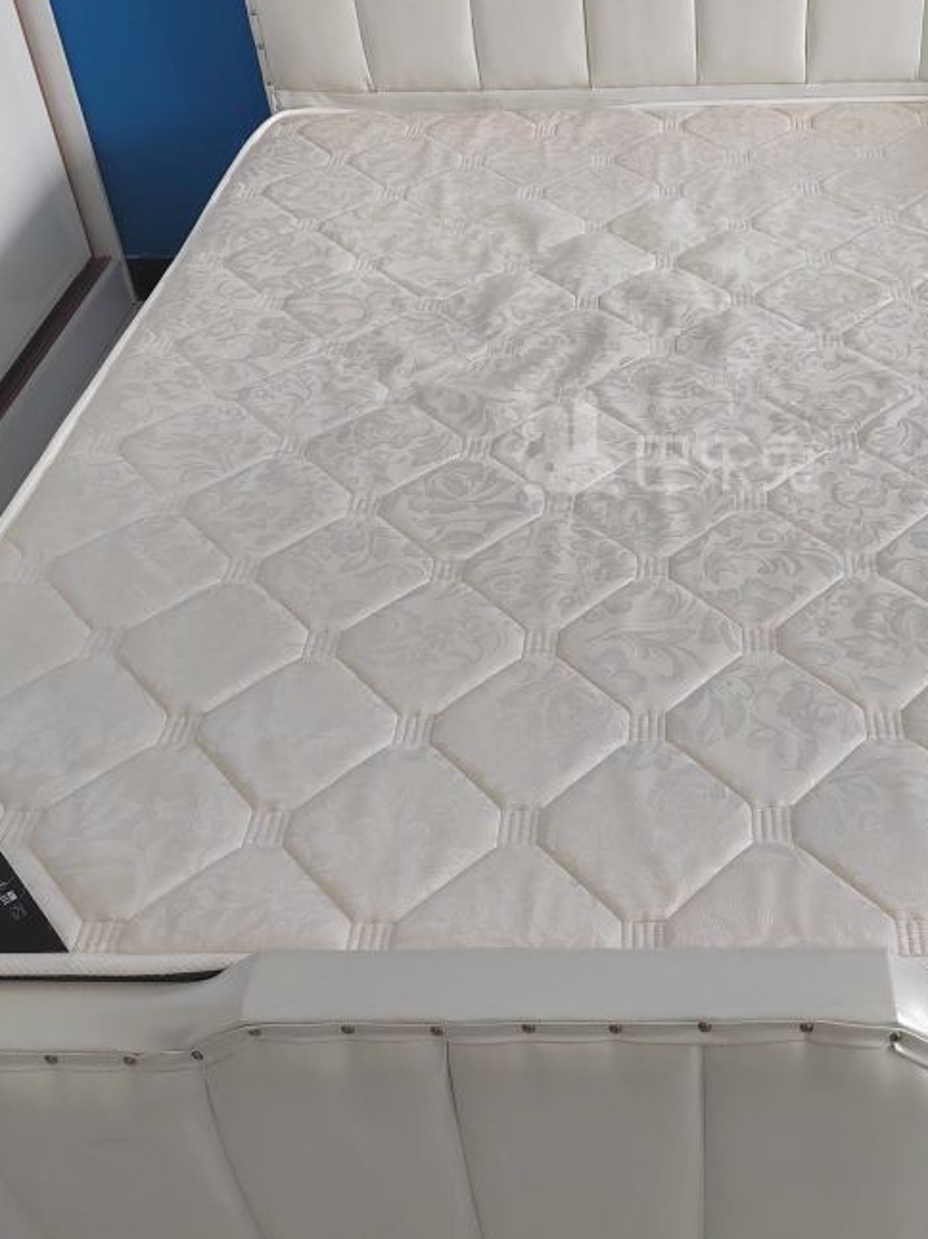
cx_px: 665
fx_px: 1359
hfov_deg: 37.0
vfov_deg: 48.4
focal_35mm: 38
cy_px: 444
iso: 434
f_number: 1.9
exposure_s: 1/100
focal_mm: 5.52
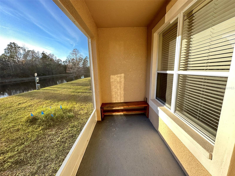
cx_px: 118
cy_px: 88
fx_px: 95
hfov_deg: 102.1
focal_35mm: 14
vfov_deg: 85.7
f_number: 2.2
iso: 40
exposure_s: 1/109
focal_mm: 2.22
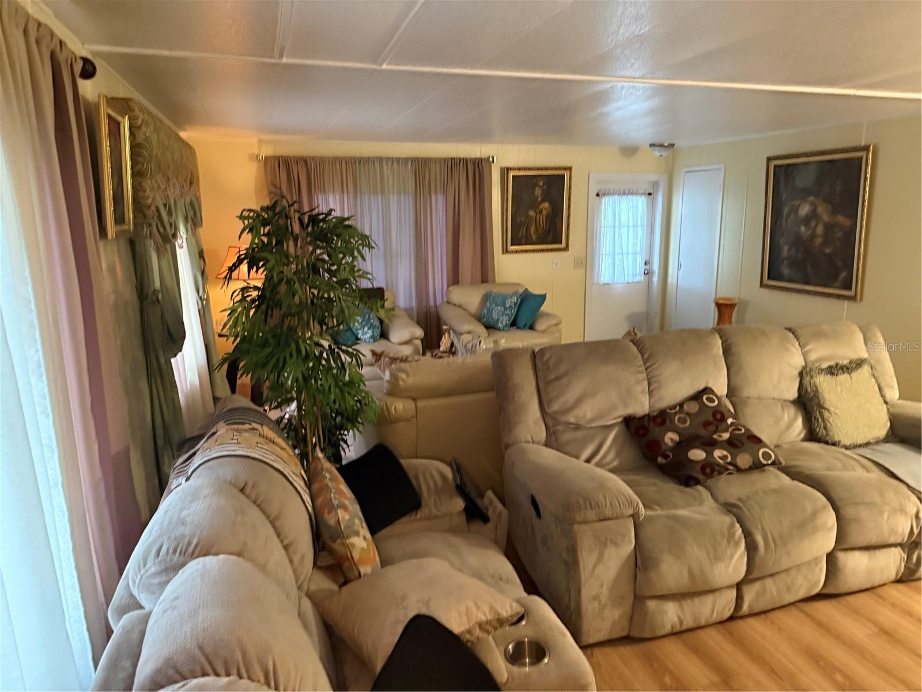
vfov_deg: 56.8
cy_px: 346
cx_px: 461
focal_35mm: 24
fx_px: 639
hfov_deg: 71.6
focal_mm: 6.76
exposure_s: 1/40
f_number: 1.78
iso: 800
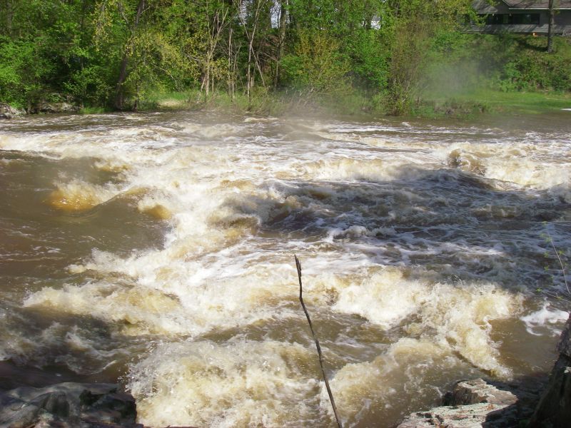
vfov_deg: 37.7
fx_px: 627
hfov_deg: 49.0
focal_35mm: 38
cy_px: 214
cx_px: 286
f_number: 6.6
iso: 64
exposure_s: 1/250
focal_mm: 6.3
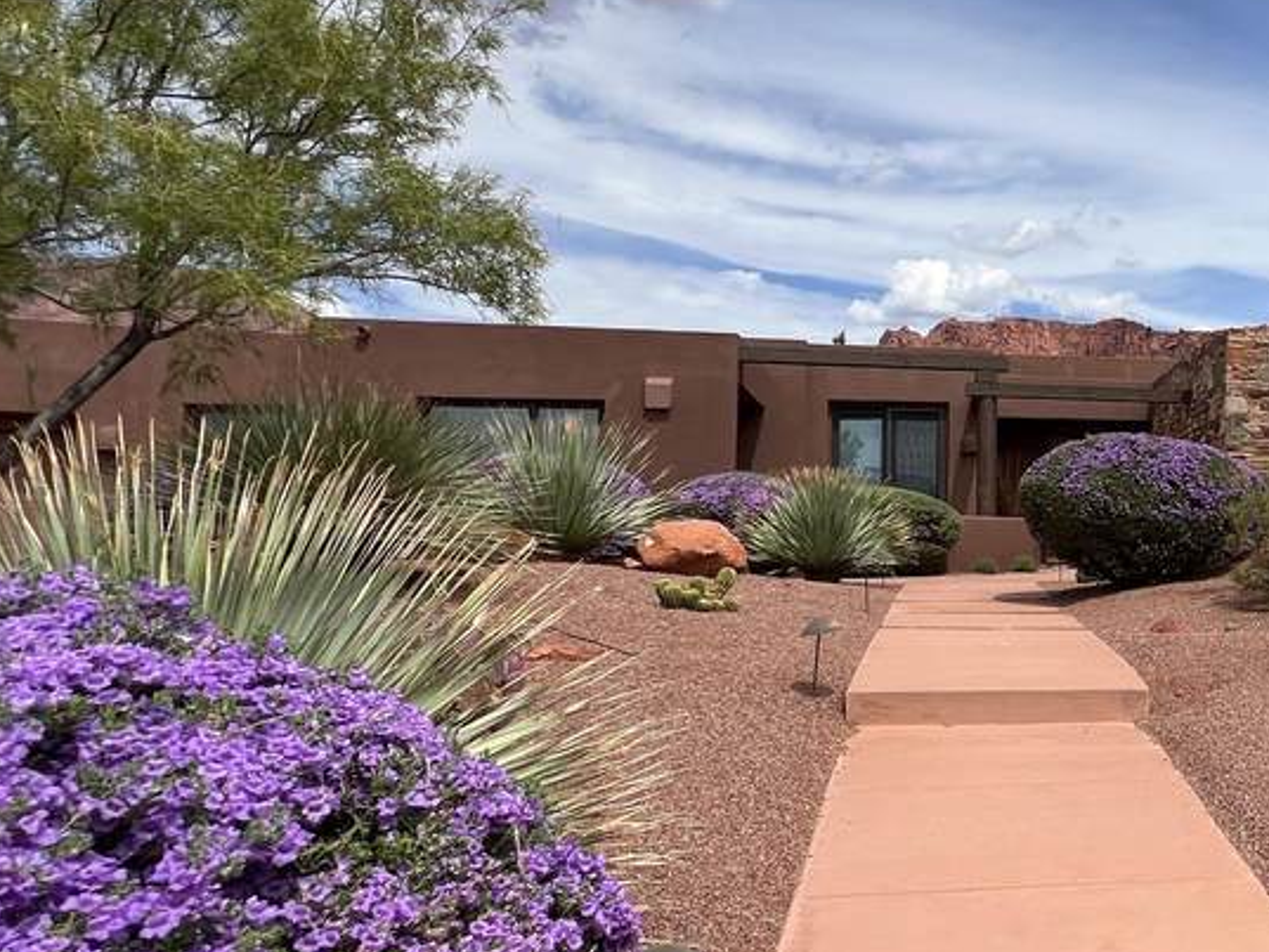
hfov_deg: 45.5
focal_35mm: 31
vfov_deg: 45.4
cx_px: 1361
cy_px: 458
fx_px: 1137
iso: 32
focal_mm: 1.57
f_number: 1.8
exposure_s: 1/1908
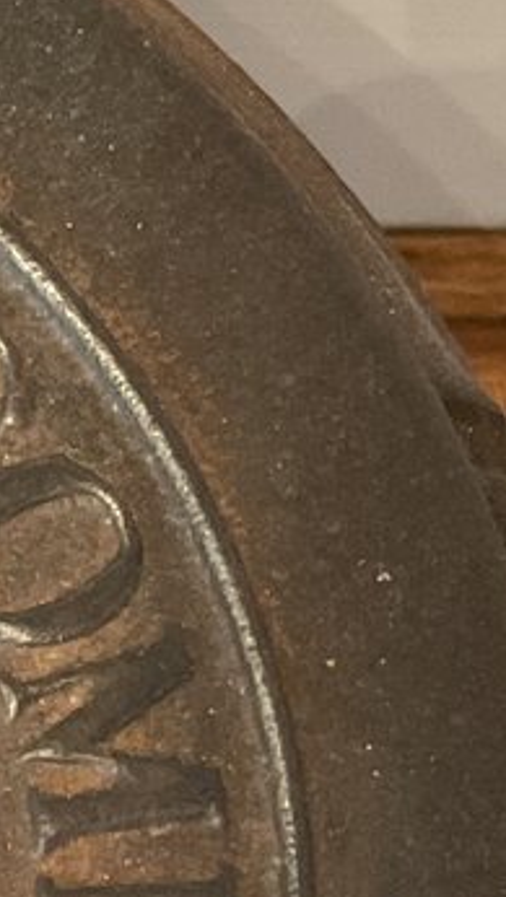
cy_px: 955
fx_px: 3287
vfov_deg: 15.2
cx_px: -699
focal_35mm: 138
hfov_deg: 8.1
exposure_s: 1/30
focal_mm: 3
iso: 320
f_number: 1.8
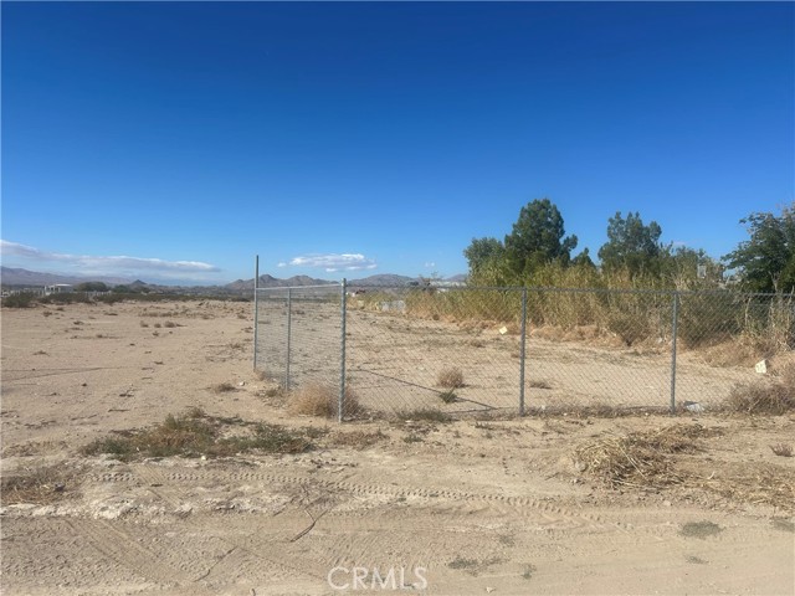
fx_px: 597
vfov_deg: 53.1
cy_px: 298
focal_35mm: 26
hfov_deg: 67.3
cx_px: 398
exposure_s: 1/8000
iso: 50
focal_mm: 5.7
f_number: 1.5
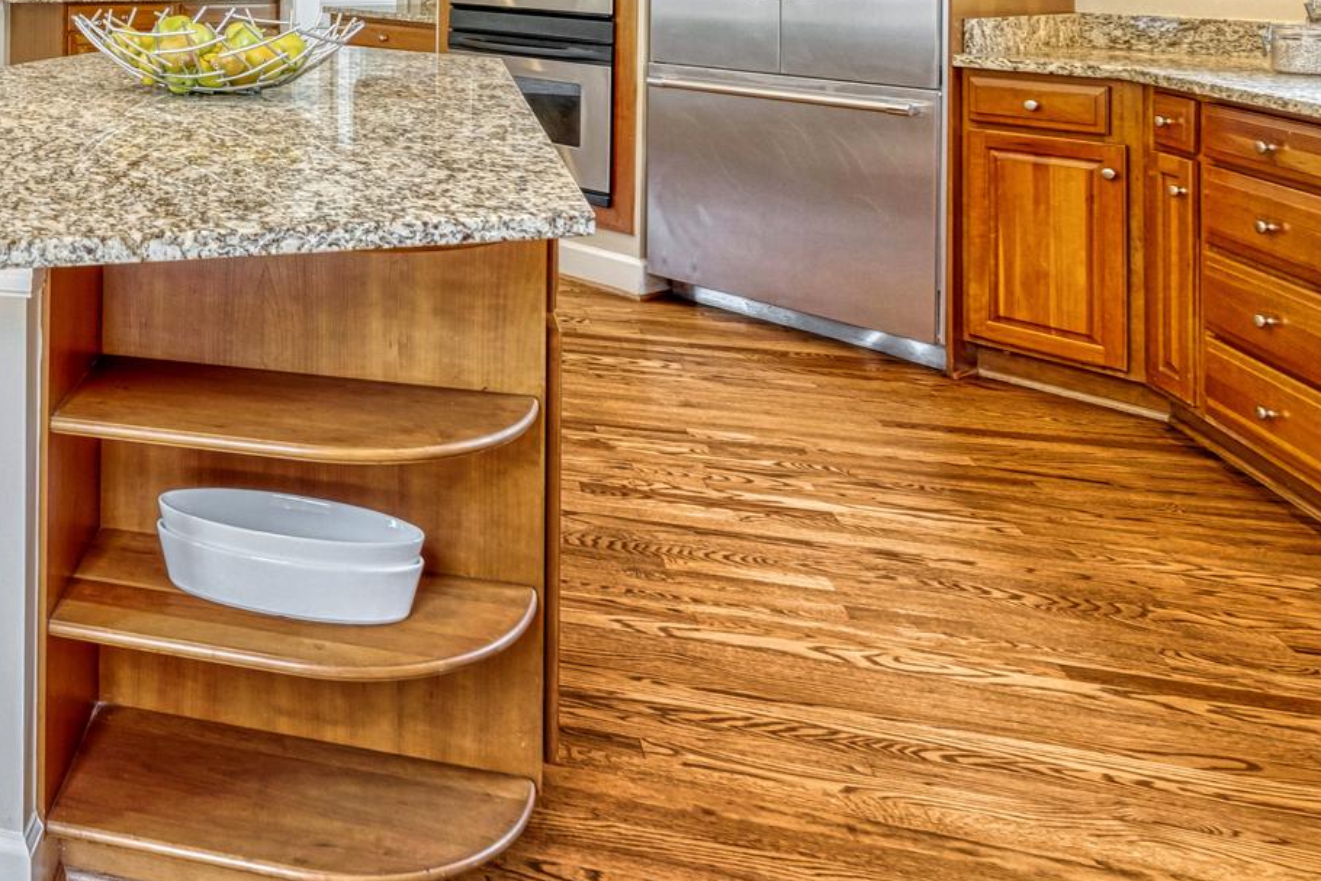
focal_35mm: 36
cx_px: -10
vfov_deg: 32.7
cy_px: -72
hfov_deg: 44.8
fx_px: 1321
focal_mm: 16
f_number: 7.1
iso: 1250
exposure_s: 1/50
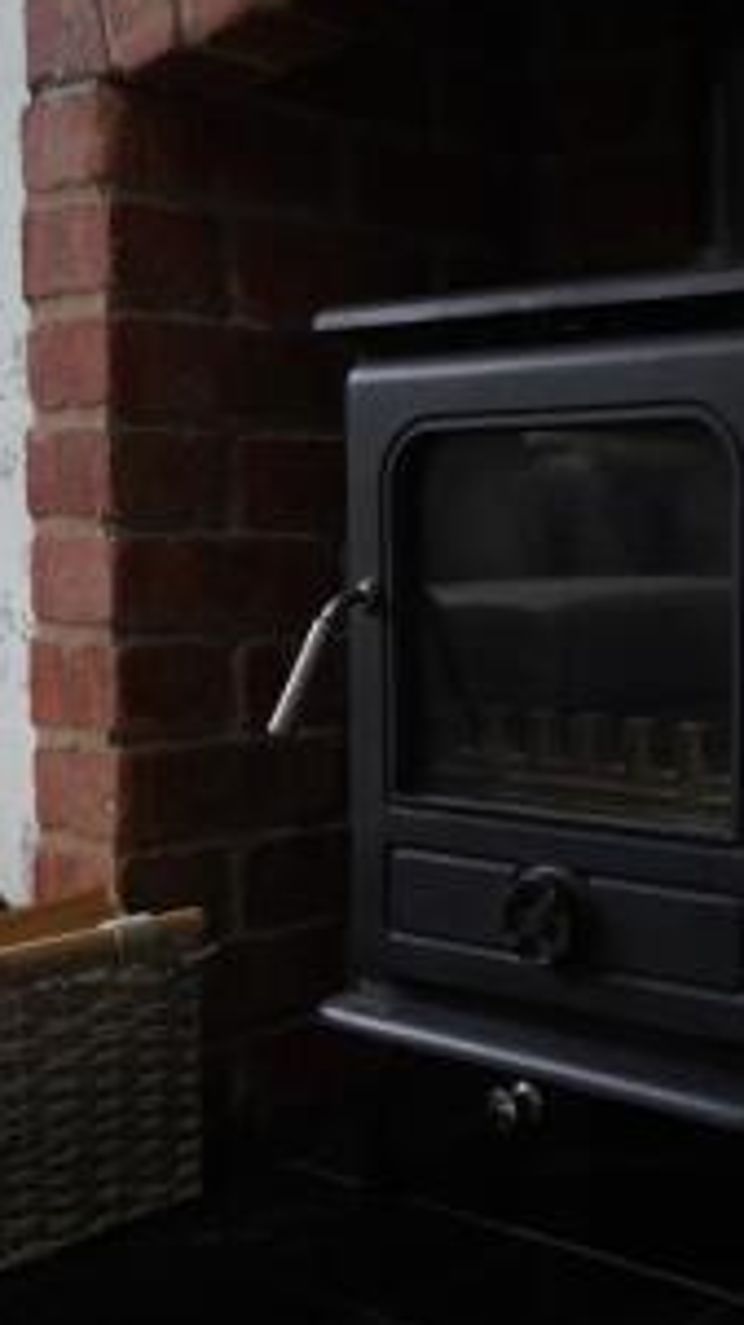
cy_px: 640
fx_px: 1861
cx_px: 546
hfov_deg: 22.4
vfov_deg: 39.2
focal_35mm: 53
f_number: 5
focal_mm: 32
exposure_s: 1/30
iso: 1250
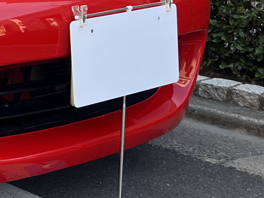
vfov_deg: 14.4
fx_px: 778
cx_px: -201
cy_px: 34
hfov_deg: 16.4
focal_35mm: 102
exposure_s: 1/477
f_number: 1.6
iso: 50
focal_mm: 5.1
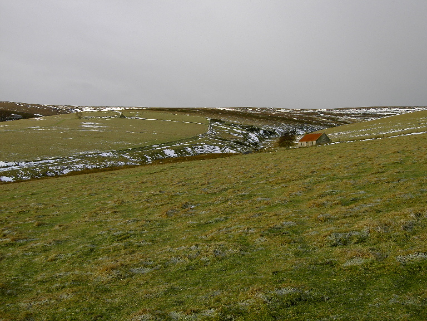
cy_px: 160
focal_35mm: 35
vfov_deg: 40.7
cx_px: 214
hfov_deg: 52.6
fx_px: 432
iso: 100
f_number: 4.8
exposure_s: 1/160
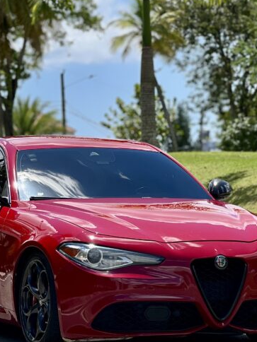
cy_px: 195
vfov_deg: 12.1
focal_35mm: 163
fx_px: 1614
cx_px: 105
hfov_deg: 9.1
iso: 32
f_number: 2.8
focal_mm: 9
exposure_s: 1/457
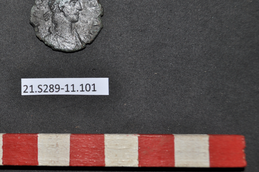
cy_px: 68
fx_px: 481
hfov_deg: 29.7
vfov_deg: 20.2
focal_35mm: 67
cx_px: 68
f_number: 5.6
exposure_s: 1/125
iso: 200
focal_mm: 30
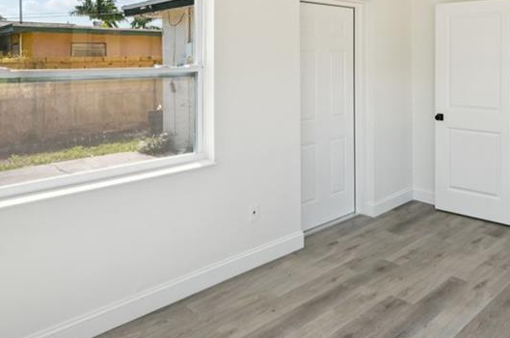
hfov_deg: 56.8
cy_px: 56
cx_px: 392
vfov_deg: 40.1
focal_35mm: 31
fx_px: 438
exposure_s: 1/125
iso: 400
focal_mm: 16
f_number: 8
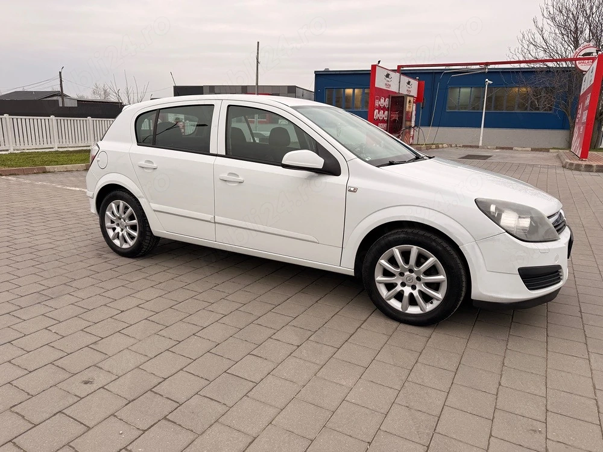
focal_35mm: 24
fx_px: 418
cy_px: 226
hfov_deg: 71.6
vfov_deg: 56.8
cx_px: 302
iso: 80
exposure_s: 1/649
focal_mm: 6.76
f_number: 1.78
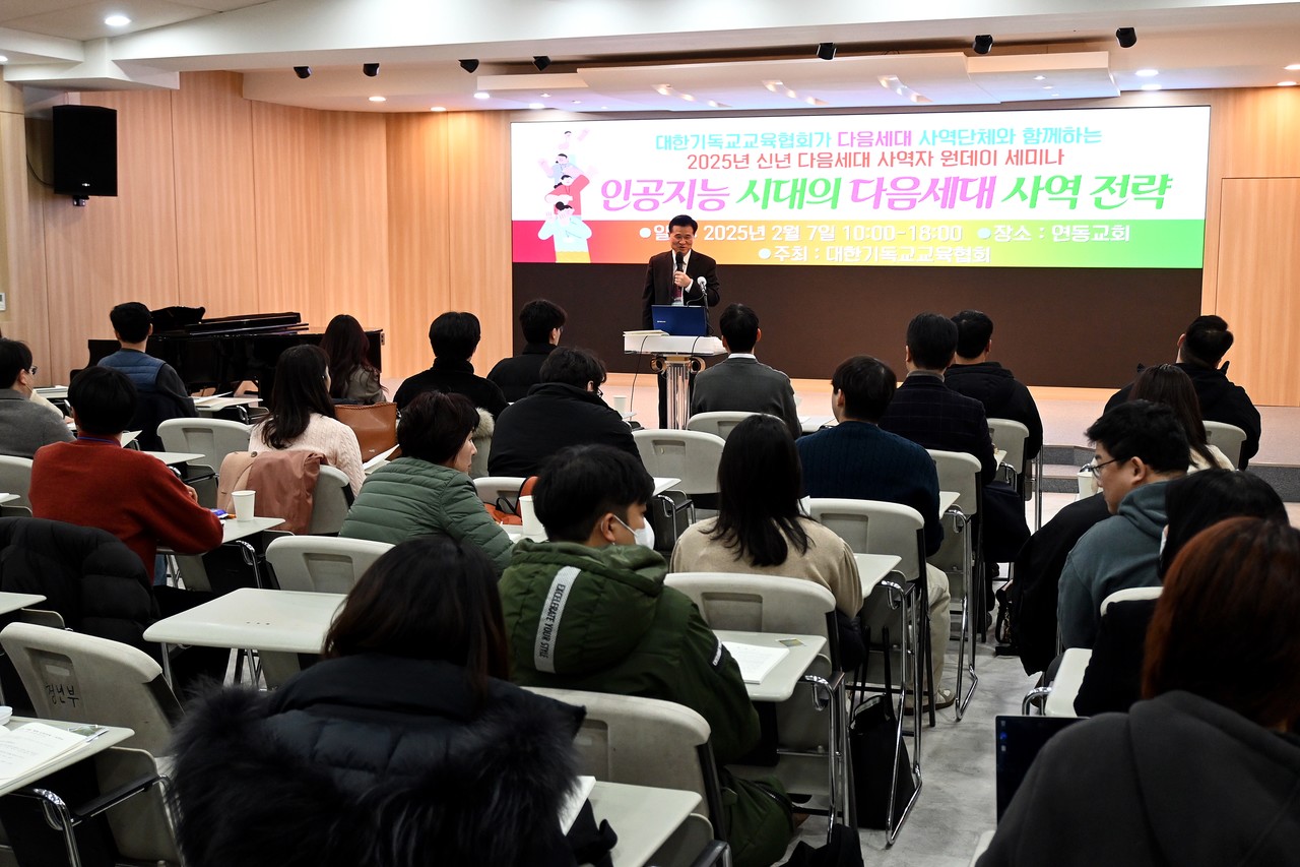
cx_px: 650
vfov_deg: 32.4
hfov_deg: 47.2
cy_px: 434
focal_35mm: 41
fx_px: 1489
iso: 1250
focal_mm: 27.5
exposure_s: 1/125
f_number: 4.5
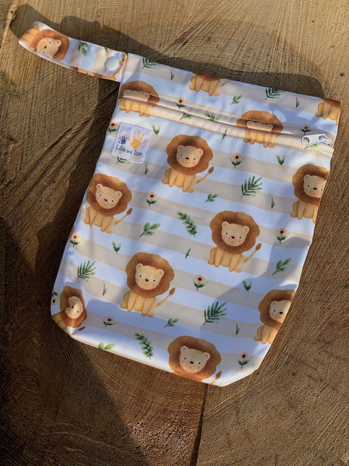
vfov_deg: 36.8
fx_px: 699
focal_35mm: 52
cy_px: 233
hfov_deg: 28.0
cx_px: 174
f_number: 2.4
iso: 16
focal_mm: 6
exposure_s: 1/940
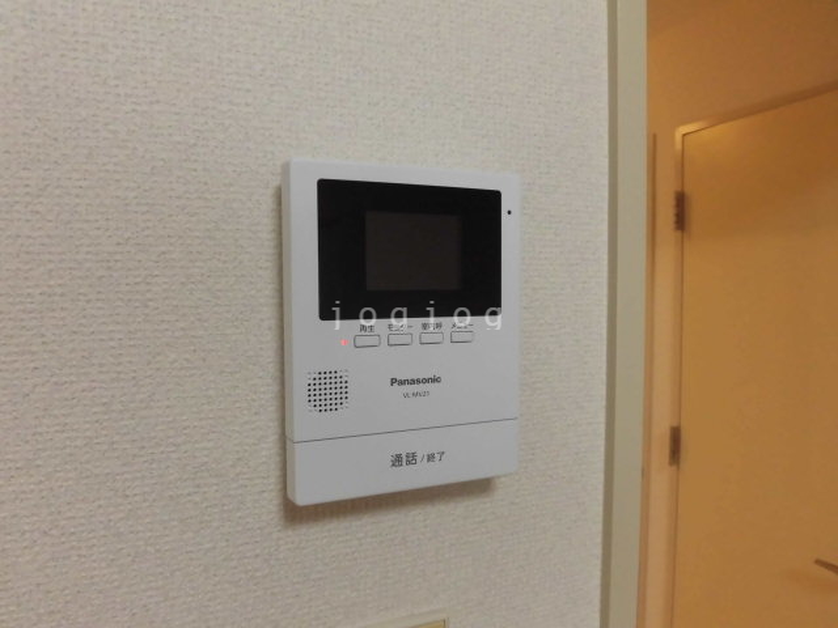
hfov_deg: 71.6
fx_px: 581
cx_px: 419
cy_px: 314
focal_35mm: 24
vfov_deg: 56.8
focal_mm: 4.3
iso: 250
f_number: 3.1
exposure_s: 1/50
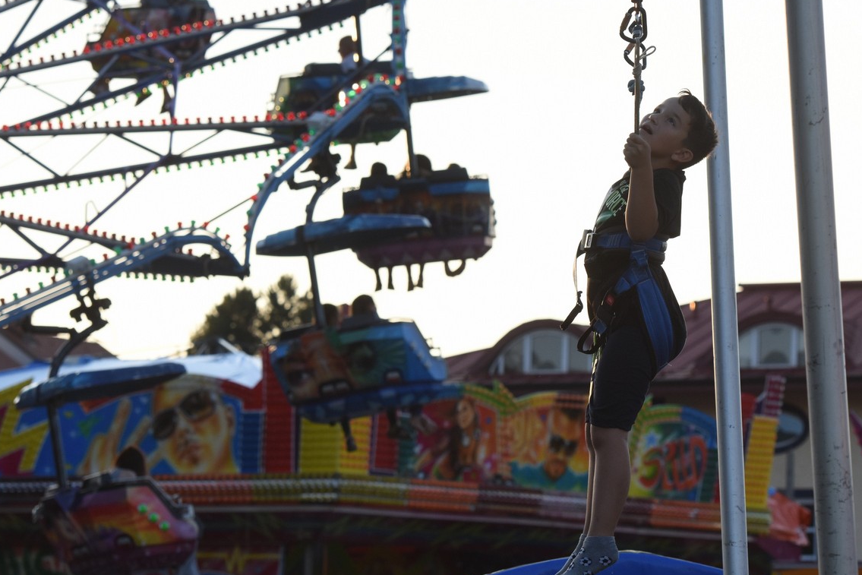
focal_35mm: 218
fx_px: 5220
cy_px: 308
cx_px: 510
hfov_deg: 9.4
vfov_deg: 6.3
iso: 500
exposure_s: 1/640
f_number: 6.3
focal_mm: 110
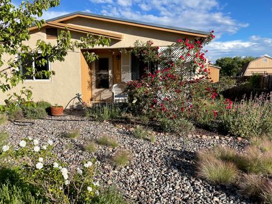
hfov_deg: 59.7
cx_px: 116
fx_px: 236
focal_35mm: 30
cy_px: 107
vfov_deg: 46.8
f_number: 1.6
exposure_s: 1/3040
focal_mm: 4.2
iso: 32
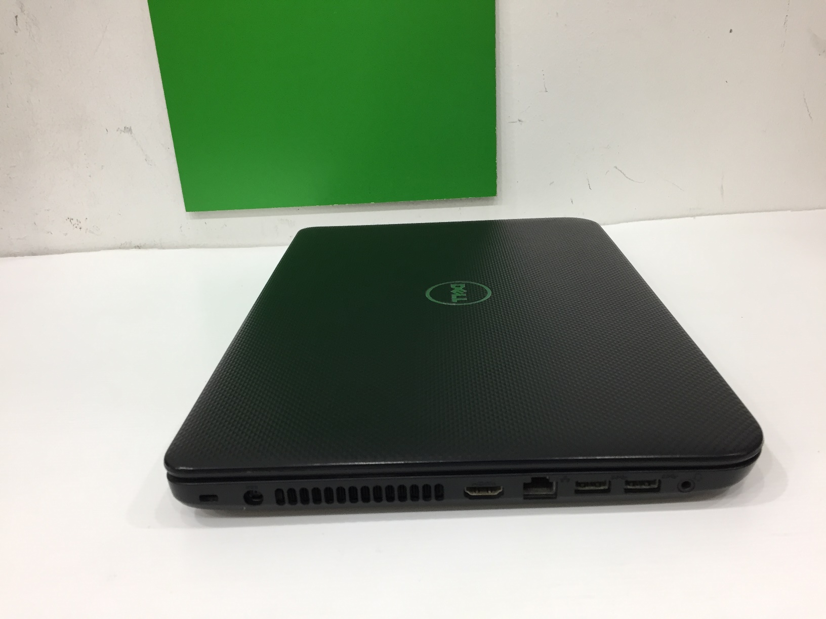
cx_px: 413
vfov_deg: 48.2
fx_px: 692
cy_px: 310
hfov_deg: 61.7
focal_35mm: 29
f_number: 2.2
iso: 100
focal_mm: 4.15
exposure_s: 1/33
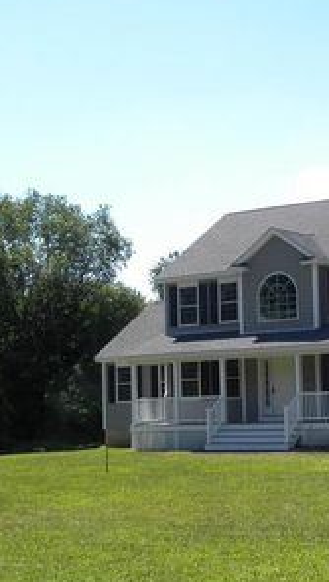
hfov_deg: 17.4
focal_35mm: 68
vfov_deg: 31.0
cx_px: 319
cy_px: 278
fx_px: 1052
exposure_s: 1/250
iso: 64
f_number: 5.6
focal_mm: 6.6
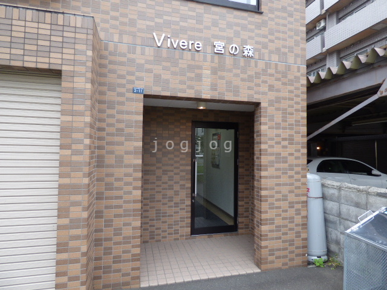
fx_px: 224
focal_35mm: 20
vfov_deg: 66.0
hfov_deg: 81.7
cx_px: 194
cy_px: 145
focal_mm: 3.58
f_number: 2.8
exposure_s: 1/60
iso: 100
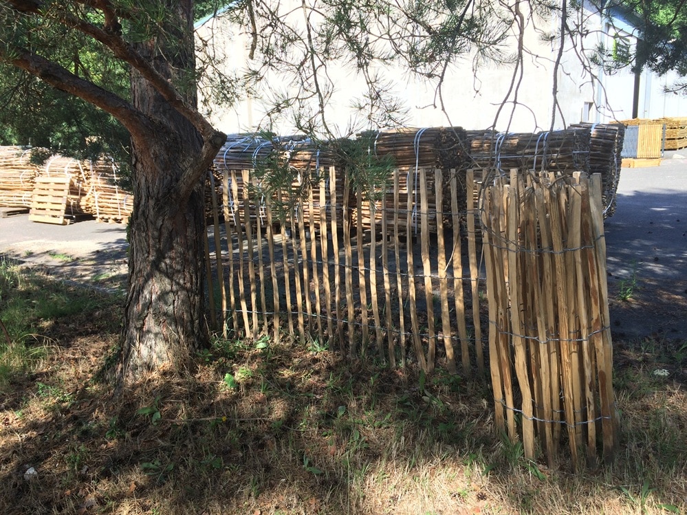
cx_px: 344
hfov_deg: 61.7
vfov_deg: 48.2
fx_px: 575
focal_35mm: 29
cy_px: 258
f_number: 2.2
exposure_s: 1/423
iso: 32
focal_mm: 4.15
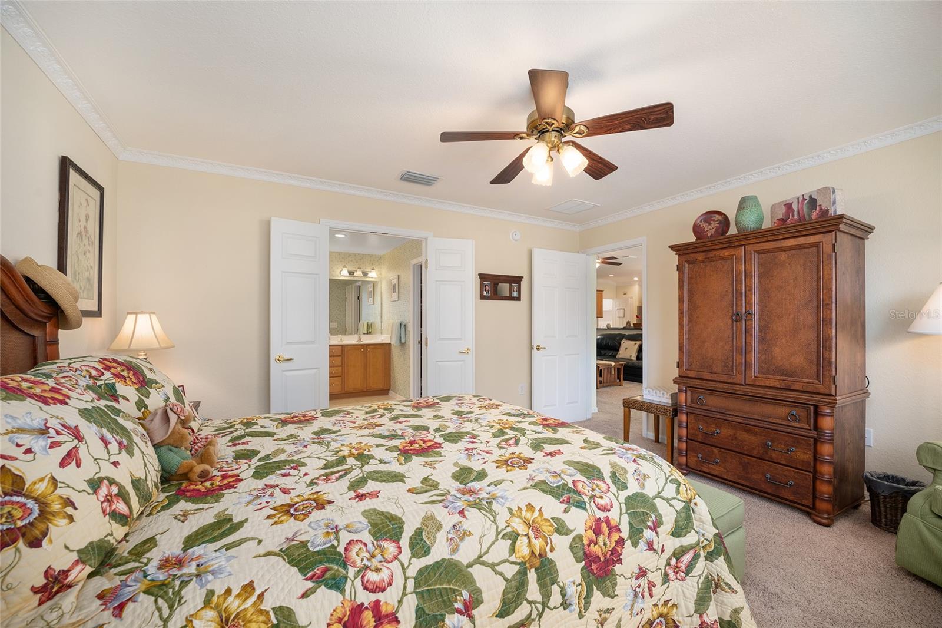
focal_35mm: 14
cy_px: 314
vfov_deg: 81.2
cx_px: 471
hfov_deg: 104.3
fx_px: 366
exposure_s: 1/6
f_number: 7.1
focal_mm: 14
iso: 400
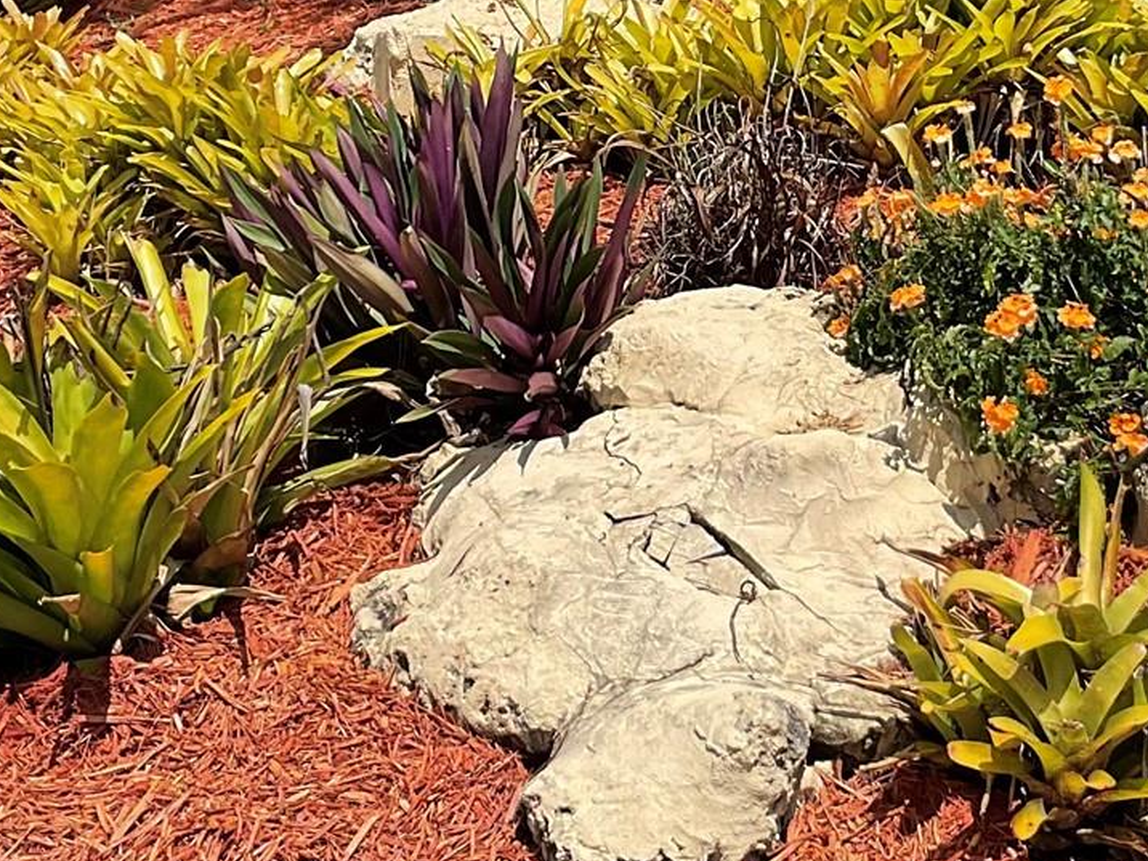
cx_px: 824
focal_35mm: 83
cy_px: 167
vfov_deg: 17.6
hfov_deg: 23.4
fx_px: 2753
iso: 16
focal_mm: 3
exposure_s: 1/3125
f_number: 1.8
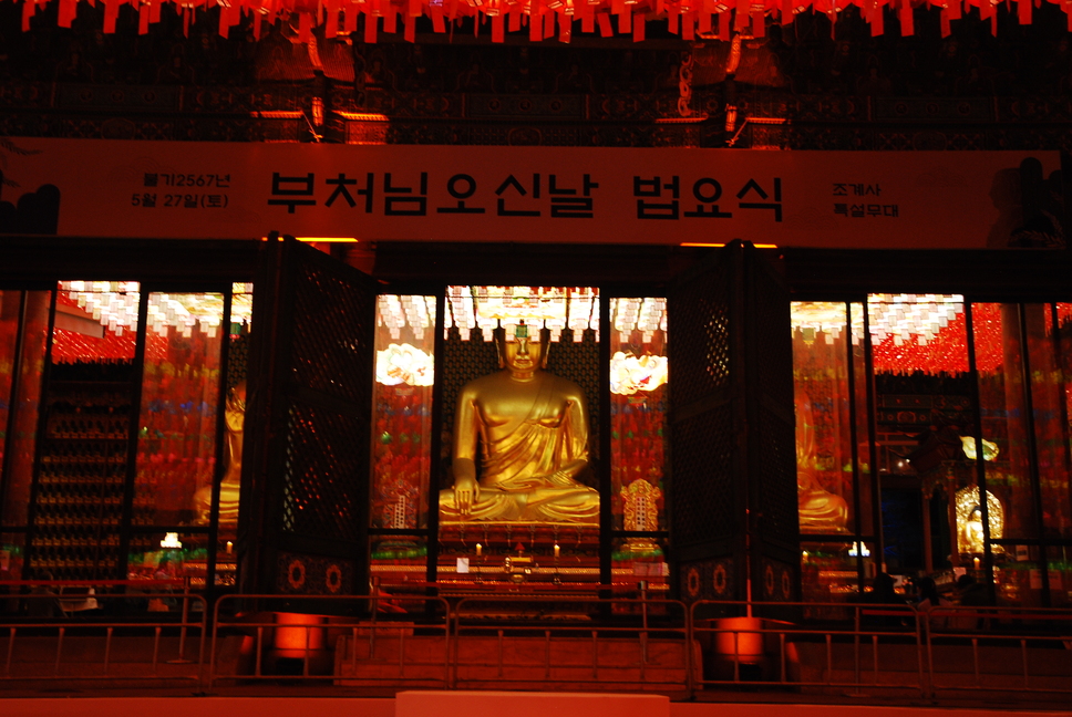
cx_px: 536
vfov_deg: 29.9
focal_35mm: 45
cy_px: 358
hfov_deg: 43.6
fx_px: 1342
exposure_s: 1/8
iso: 400
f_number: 4.5
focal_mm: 30
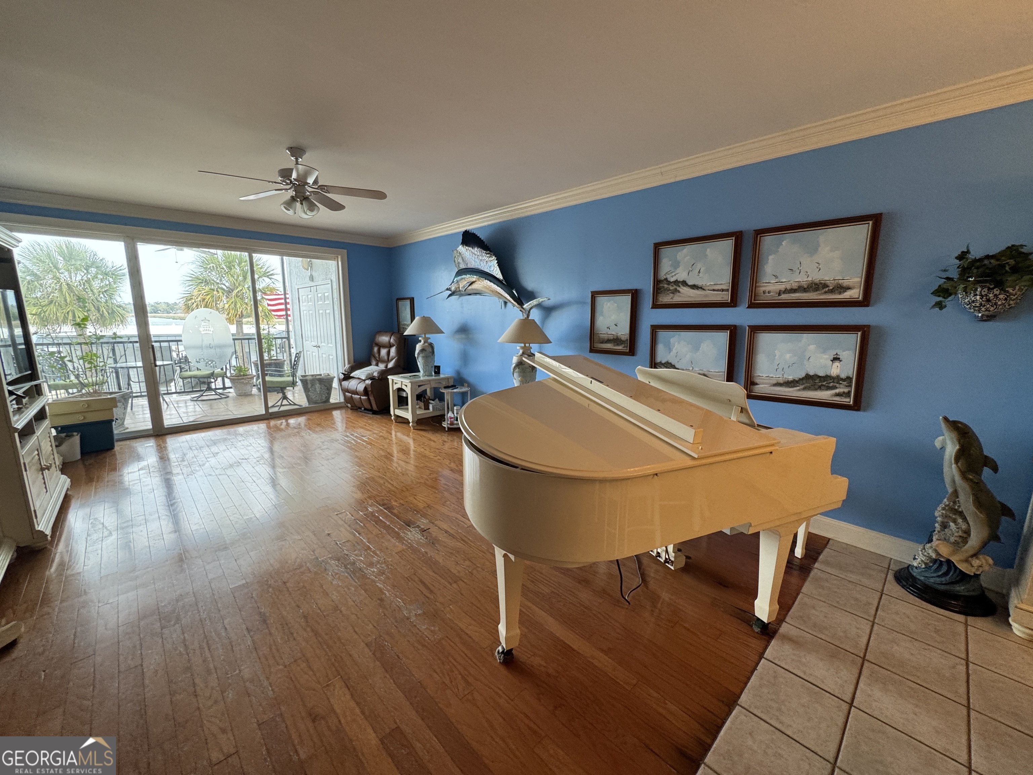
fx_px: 418
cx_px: 516
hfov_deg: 102.1
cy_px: 388
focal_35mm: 14
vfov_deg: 85.7
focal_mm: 2.22
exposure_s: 1/120
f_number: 2.2
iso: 160
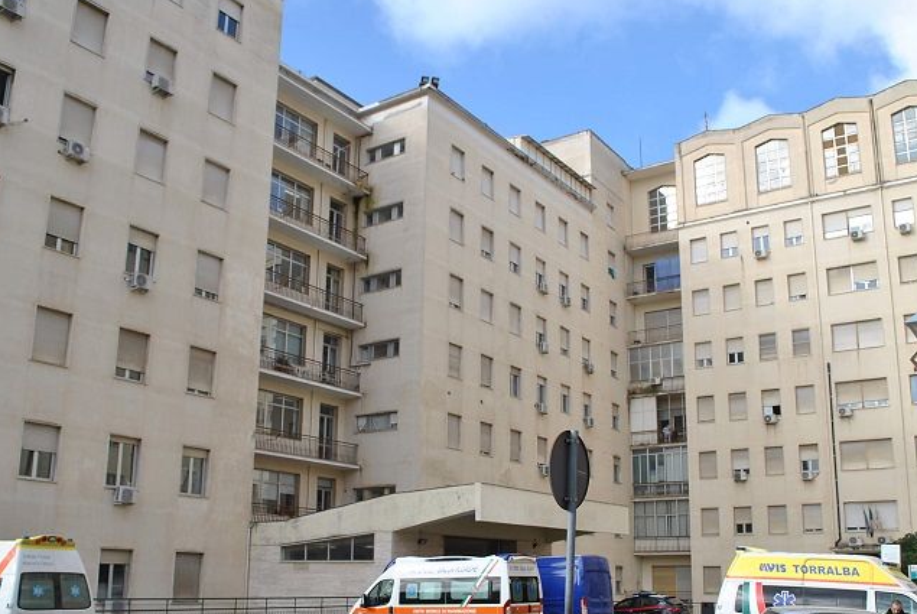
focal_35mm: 34
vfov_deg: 38.7
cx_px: 472
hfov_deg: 55.7
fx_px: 867
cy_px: 382
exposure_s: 1/200
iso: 100
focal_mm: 18
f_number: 7.1
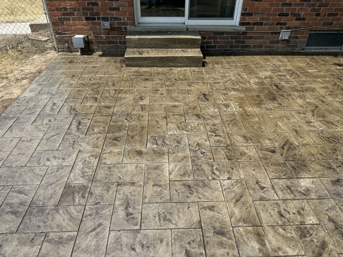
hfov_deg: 71.6
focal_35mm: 24
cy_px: 128
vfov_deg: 56.8
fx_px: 238
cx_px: 172
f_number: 1.78
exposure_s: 1/3155
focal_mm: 6.86
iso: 80
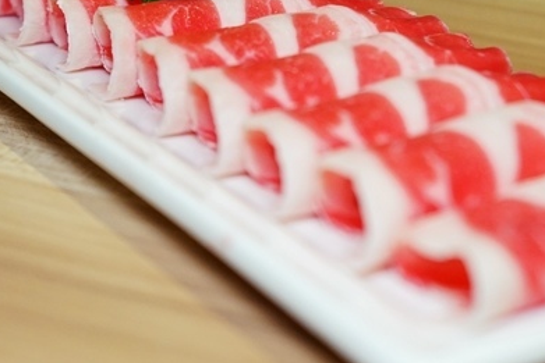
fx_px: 1393
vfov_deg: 14.7
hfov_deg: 22.1
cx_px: 273
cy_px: 49
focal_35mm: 92
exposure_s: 1/60
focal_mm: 45
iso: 1600
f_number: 4.5
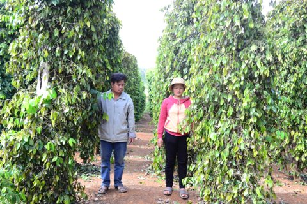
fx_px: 333
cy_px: 102
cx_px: 154
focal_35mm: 39
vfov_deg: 34.2
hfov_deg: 49.6
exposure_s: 1/125
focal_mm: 26
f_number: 5.6
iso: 400
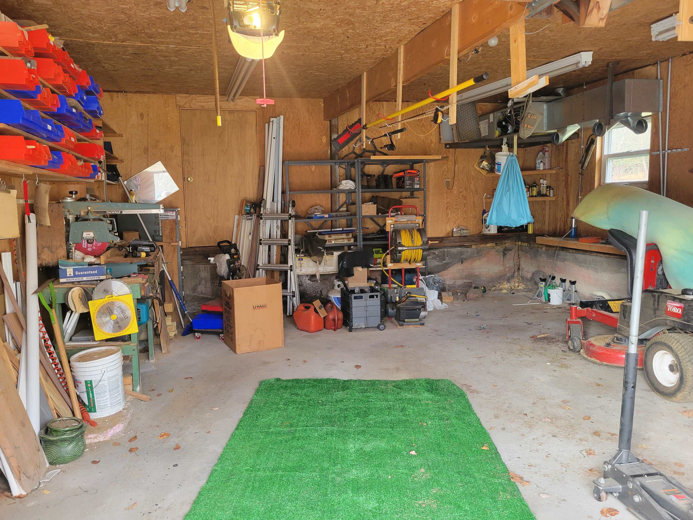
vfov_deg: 51.4
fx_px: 541
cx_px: 339
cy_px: 257
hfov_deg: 65.3
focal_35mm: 27
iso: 320
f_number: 1.8
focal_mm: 5.4
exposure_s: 1/60
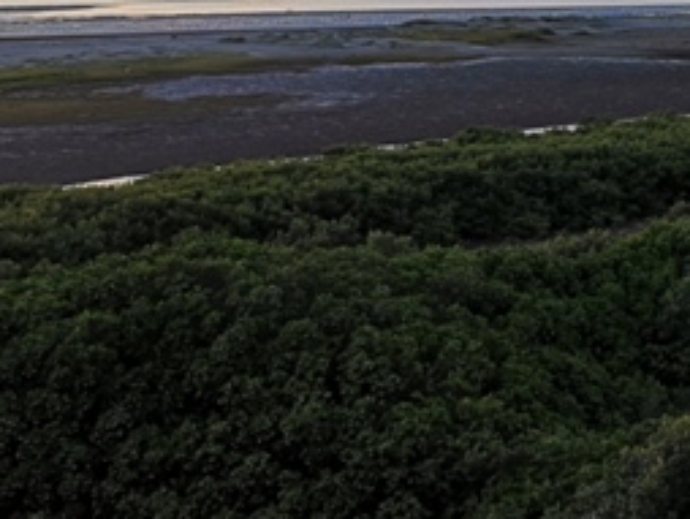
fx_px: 1696
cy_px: -277
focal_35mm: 85
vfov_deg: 15.9
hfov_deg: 20.4
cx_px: 967
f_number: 1.8
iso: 50
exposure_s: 1/379
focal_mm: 3.95
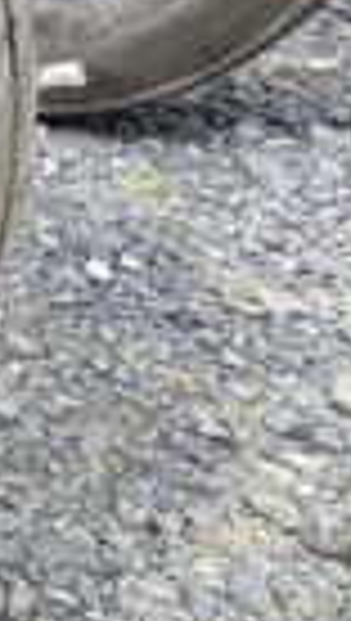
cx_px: -567
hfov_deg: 11.0
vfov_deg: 23.8
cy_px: 119
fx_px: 1451
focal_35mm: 88
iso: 32
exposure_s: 1/620
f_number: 1.8
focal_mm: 4.25
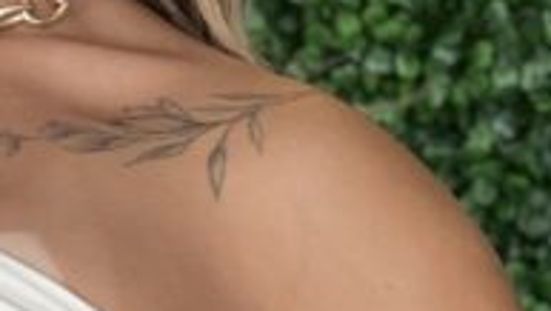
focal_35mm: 405
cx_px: -166
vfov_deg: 3.0
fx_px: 5923
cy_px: 392
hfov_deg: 5.3
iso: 80
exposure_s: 1/120
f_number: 2.8
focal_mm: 9
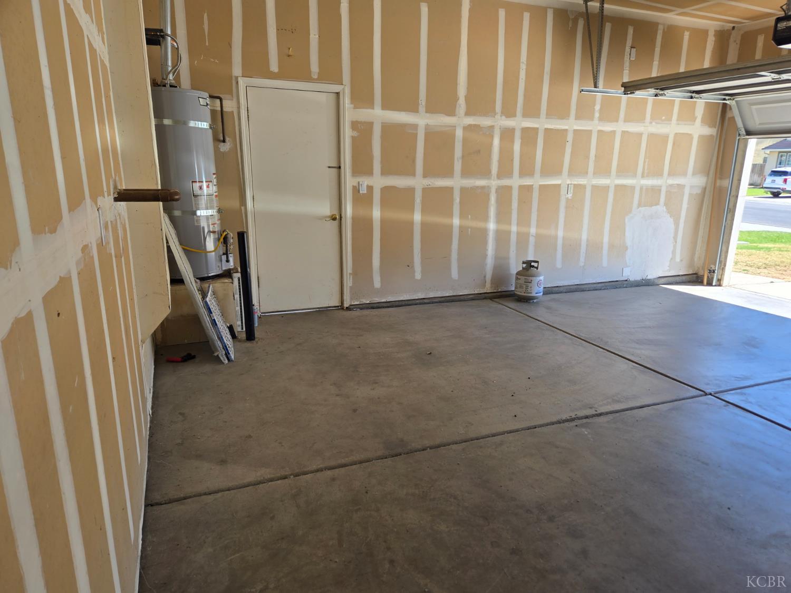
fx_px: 526
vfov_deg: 58.9
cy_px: 296
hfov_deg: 73.9
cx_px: 396
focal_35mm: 23
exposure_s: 1/254
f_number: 1.8
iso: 25
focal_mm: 5.4
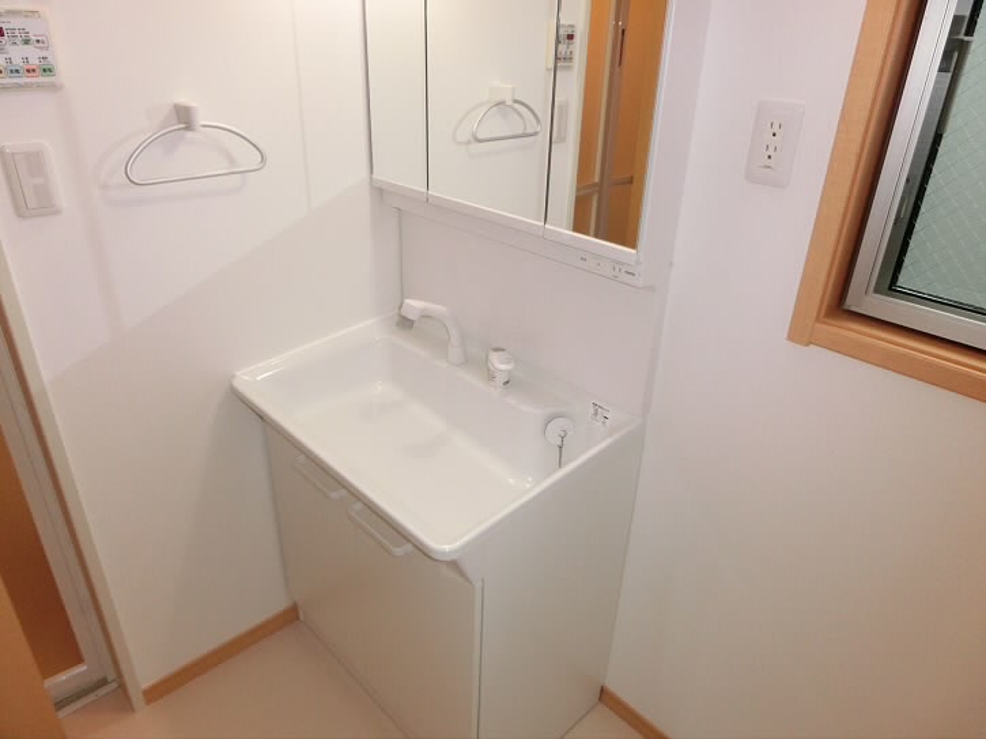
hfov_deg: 71.6
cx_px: 493
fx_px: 683
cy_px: 370
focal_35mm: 24
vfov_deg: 56.8
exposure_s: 1/125
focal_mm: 4.24
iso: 320
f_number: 3
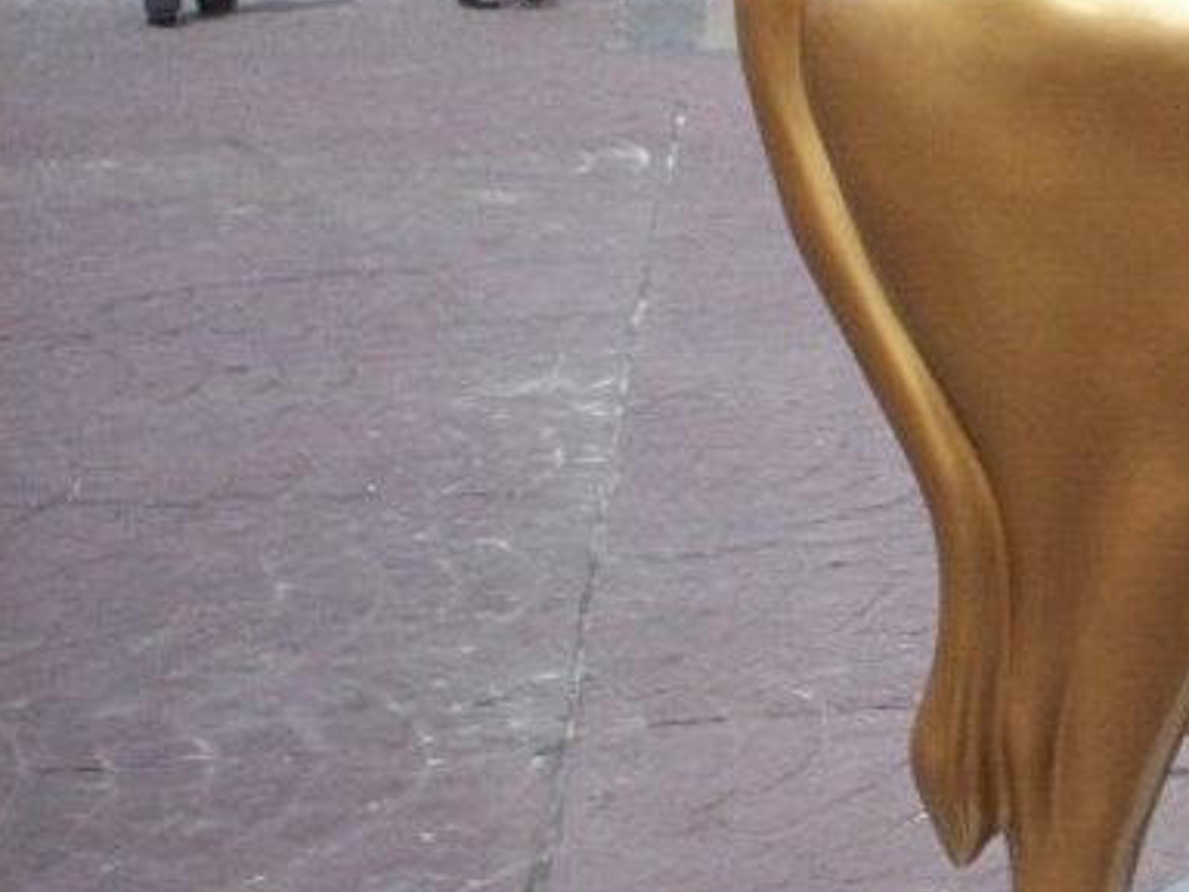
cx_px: 1776
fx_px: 3710
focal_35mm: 108
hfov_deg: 16.6
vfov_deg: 13.7
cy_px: 204
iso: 100
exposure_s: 1/451
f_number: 4.5
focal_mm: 6
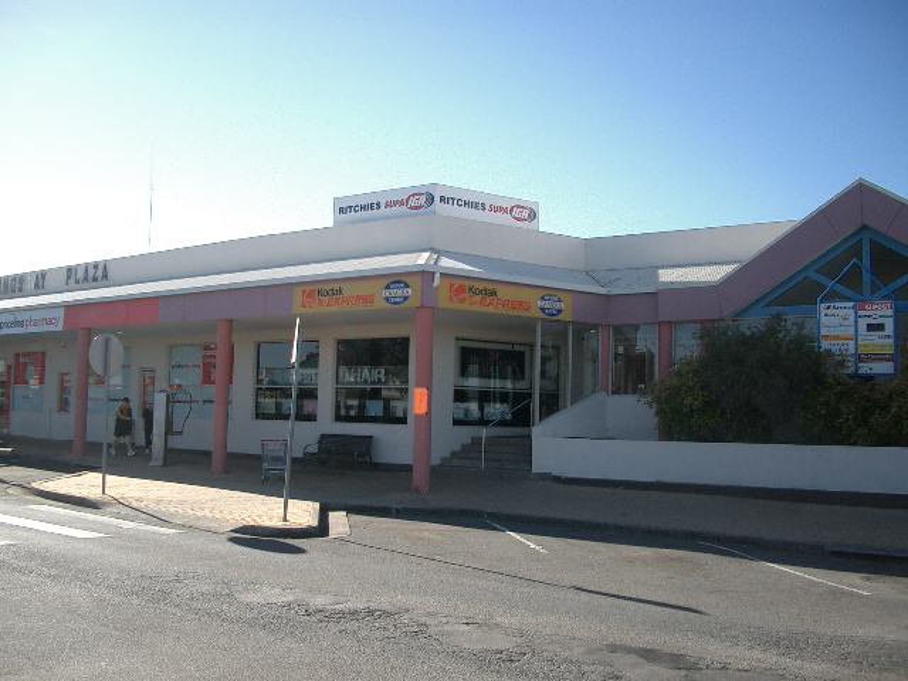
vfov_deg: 40.7
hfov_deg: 52.6
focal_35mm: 35
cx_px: 454
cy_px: 340
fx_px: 918
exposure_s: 1/640
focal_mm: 5.8
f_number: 2.6
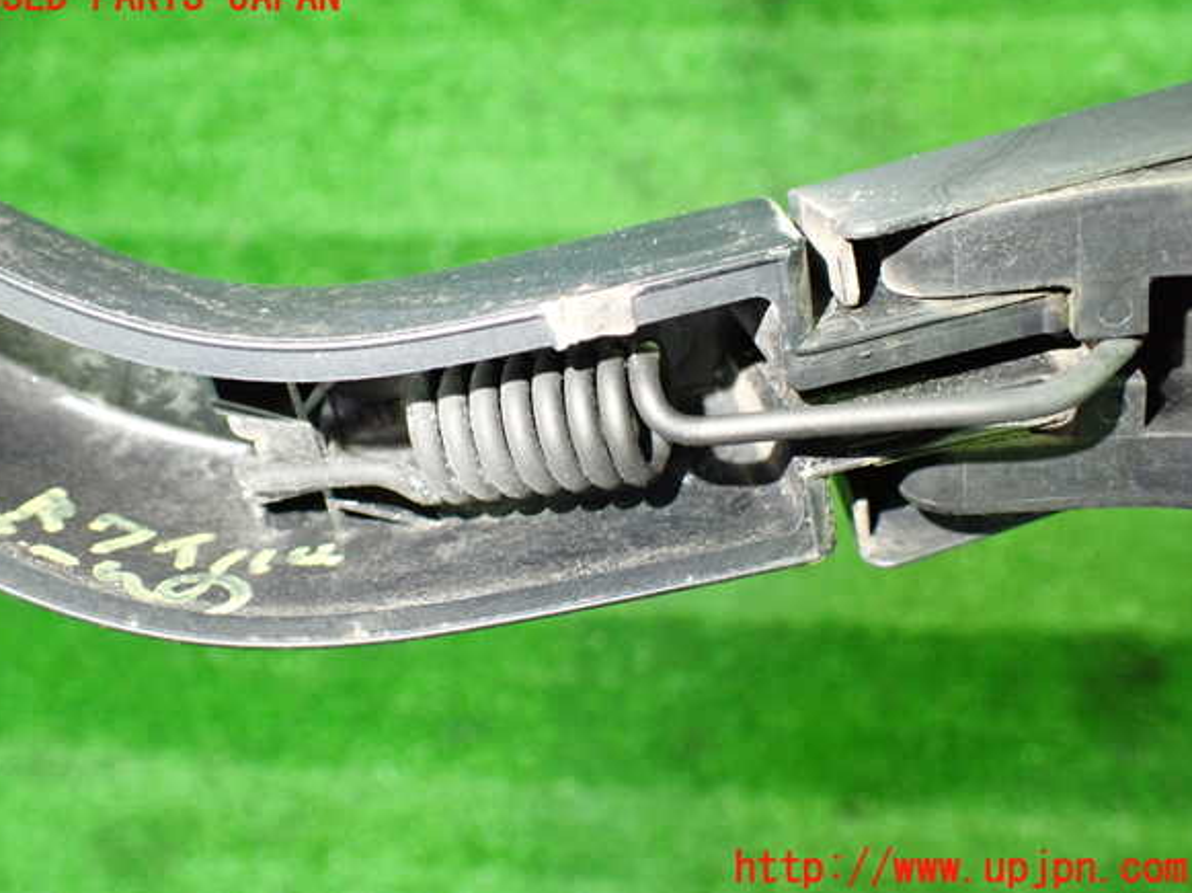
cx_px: 583
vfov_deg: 45.4
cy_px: 433
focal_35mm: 31
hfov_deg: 58.4
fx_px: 1067
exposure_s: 1/30
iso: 1000
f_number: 2.3
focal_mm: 5.4
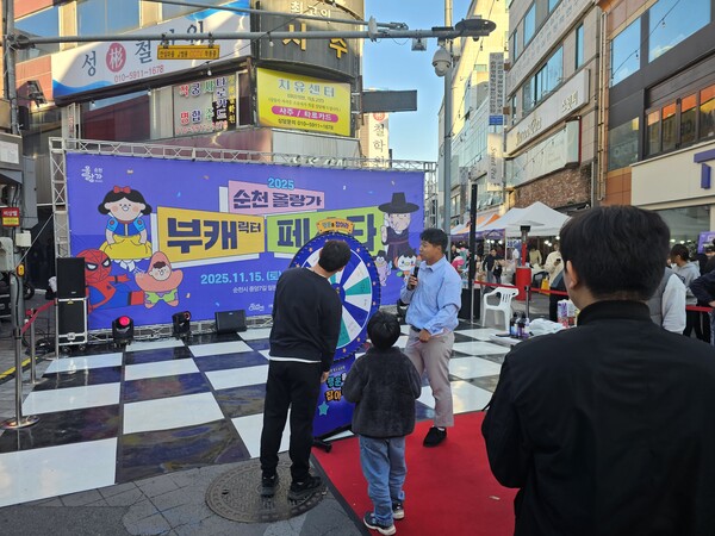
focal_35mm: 23
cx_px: 358
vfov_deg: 58.9
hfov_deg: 73.9
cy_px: 268
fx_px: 475
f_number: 1.7
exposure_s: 1/180
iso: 25
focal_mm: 6.3
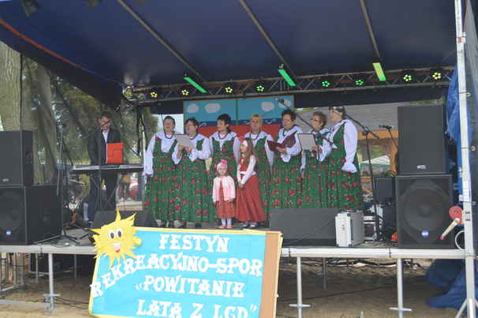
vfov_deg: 28.0
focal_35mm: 48
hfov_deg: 41.1
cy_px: 159
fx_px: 637
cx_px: 239
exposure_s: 1/125
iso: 140
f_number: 5.6
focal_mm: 32
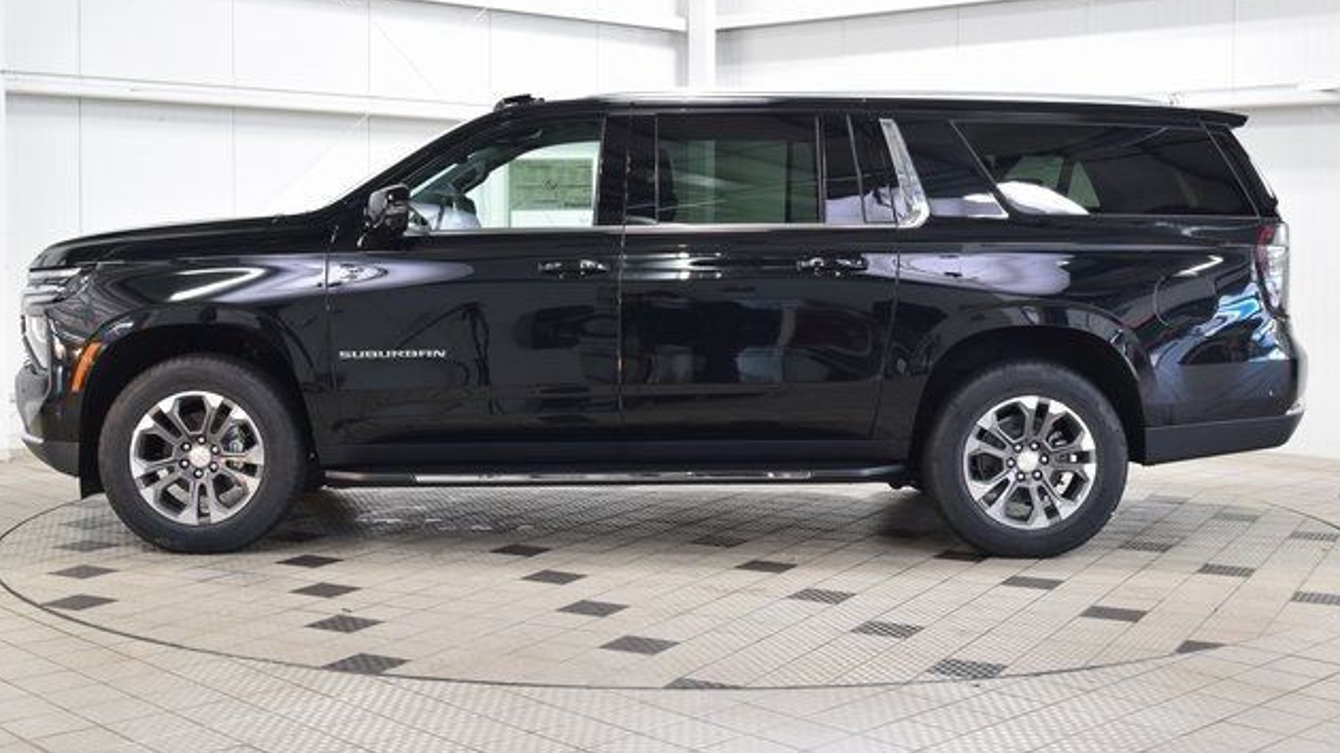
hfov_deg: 41.7
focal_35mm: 50
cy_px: 324
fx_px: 1760
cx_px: 661
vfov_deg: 24.1
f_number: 6.3
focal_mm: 31
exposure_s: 1/15
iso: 800
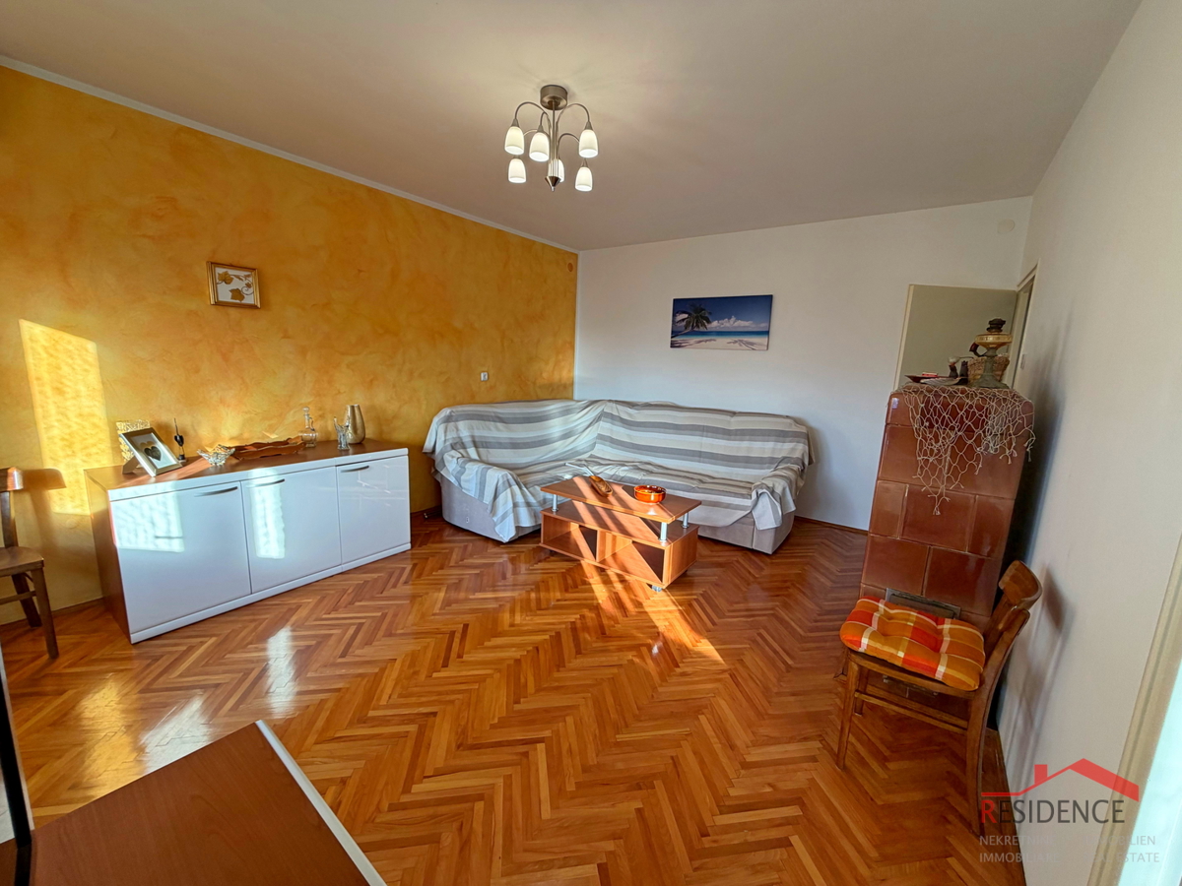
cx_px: 591
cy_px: 443
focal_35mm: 14
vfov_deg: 85.7
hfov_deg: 102.1
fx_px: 478
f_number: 2.2
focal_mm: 2.22
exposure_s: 1/100
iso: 80
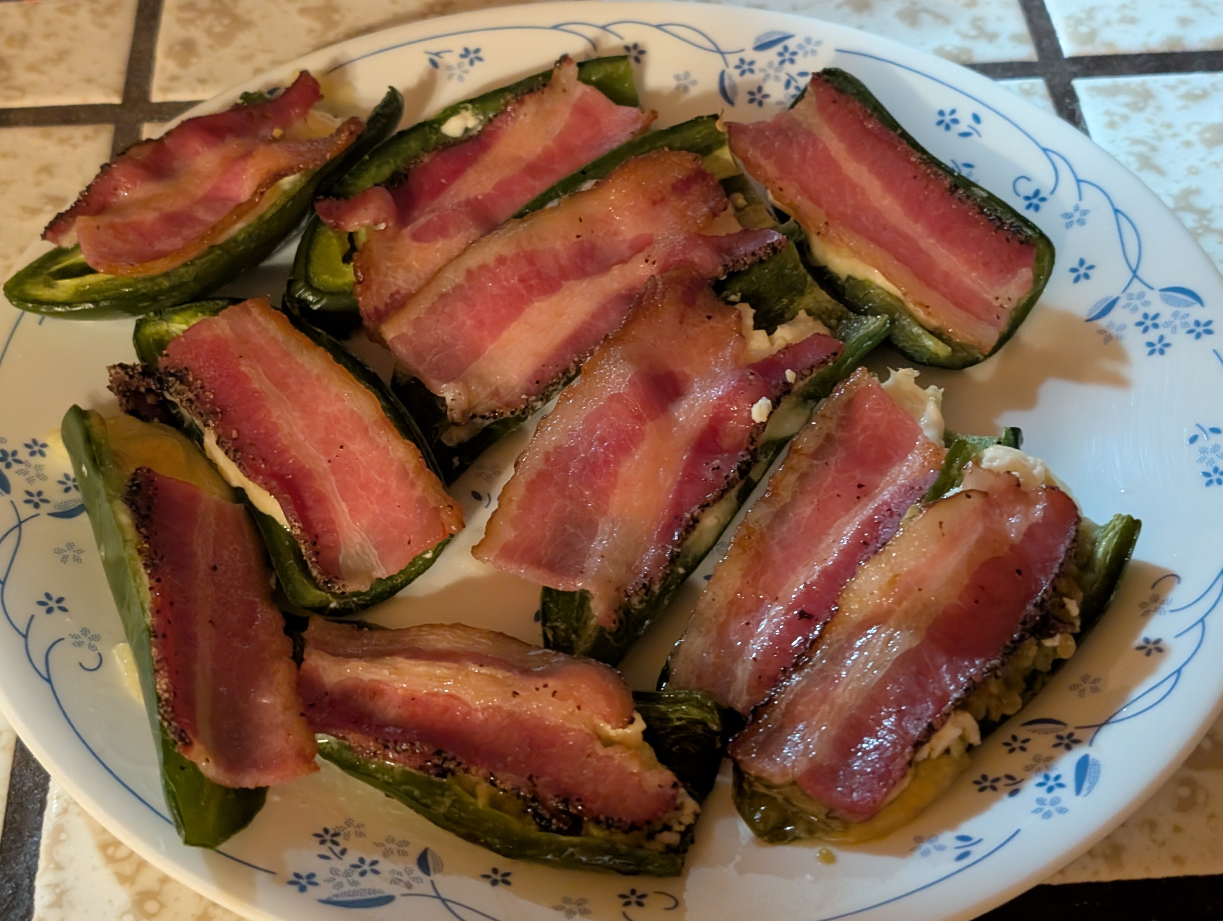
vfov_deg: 29.7
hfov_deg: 38.9
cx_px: 612
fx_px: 1734
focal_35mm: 49
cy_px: 460
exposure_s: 1/30
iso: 915
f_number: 1.68
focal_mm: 6.9
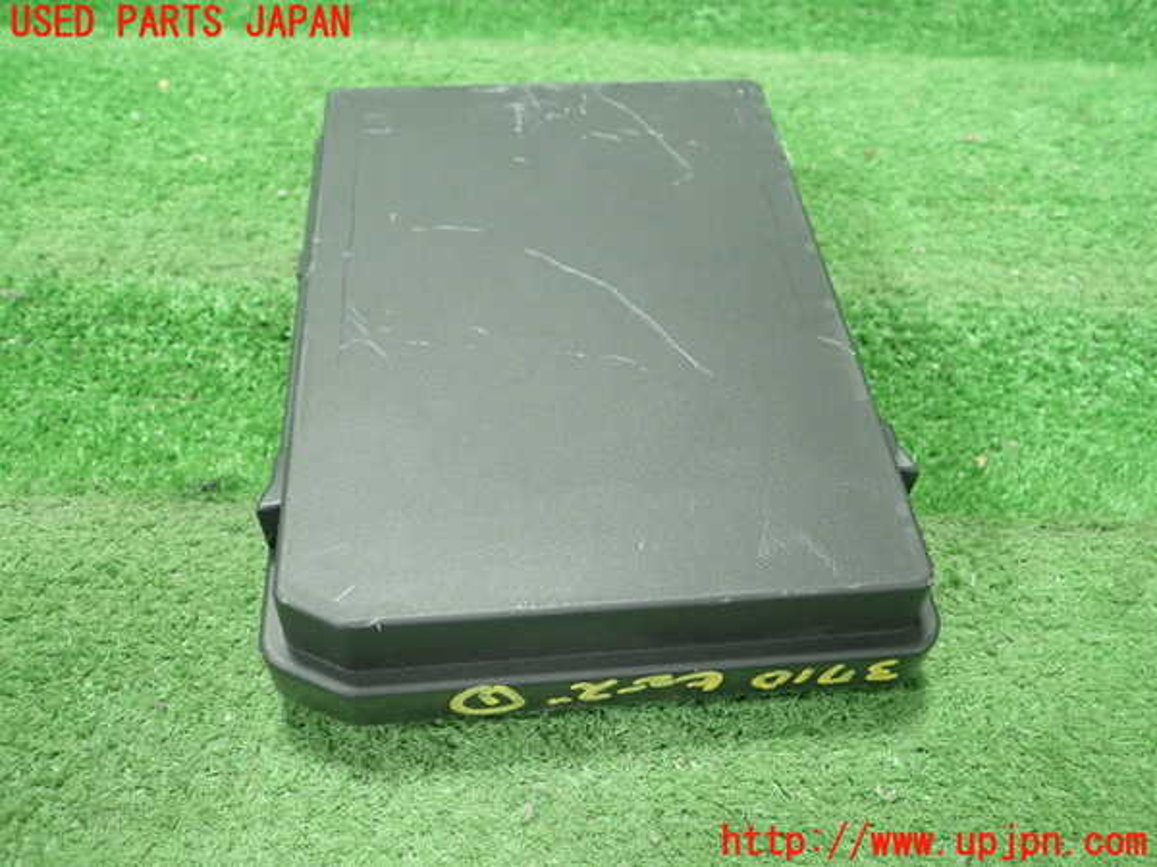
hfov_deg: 60.0
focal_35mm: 30
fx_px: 1003
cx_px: 578
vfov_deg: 46.8
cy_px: 434
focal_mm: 5.5
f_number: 2.3
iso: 800
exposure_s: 1/125
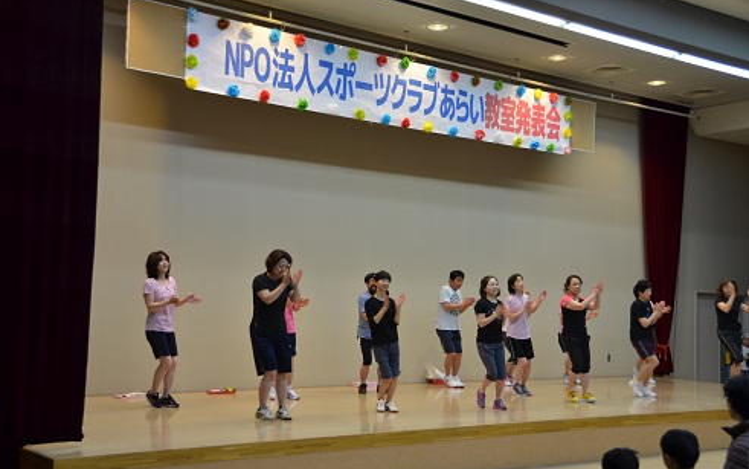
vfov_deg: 27.1
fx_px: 970
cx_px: 374
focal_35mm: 48
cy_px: 245
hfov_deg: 42.2
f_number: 4.2
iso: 400
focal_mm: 31
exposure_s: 1/80
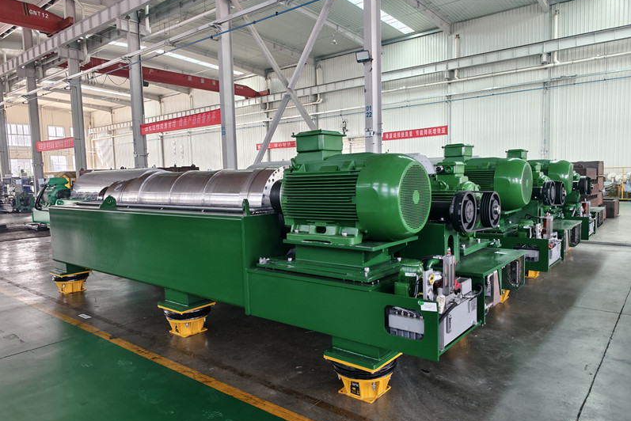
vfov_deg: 53.2
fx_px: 421
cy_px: 213
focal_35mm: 24
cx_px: 316
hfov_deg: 73.7
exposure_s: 1/100
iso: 200
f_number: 1.57
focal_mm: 5.6
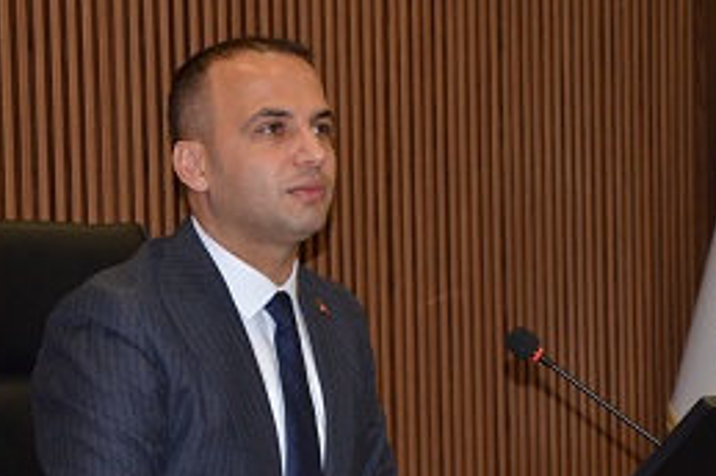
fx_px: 3218
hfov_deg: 12.7
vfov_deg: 8.4
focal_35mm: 162
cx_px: 365
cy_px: 343
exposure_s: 1/60
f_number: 5.3
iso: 800
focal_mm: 62
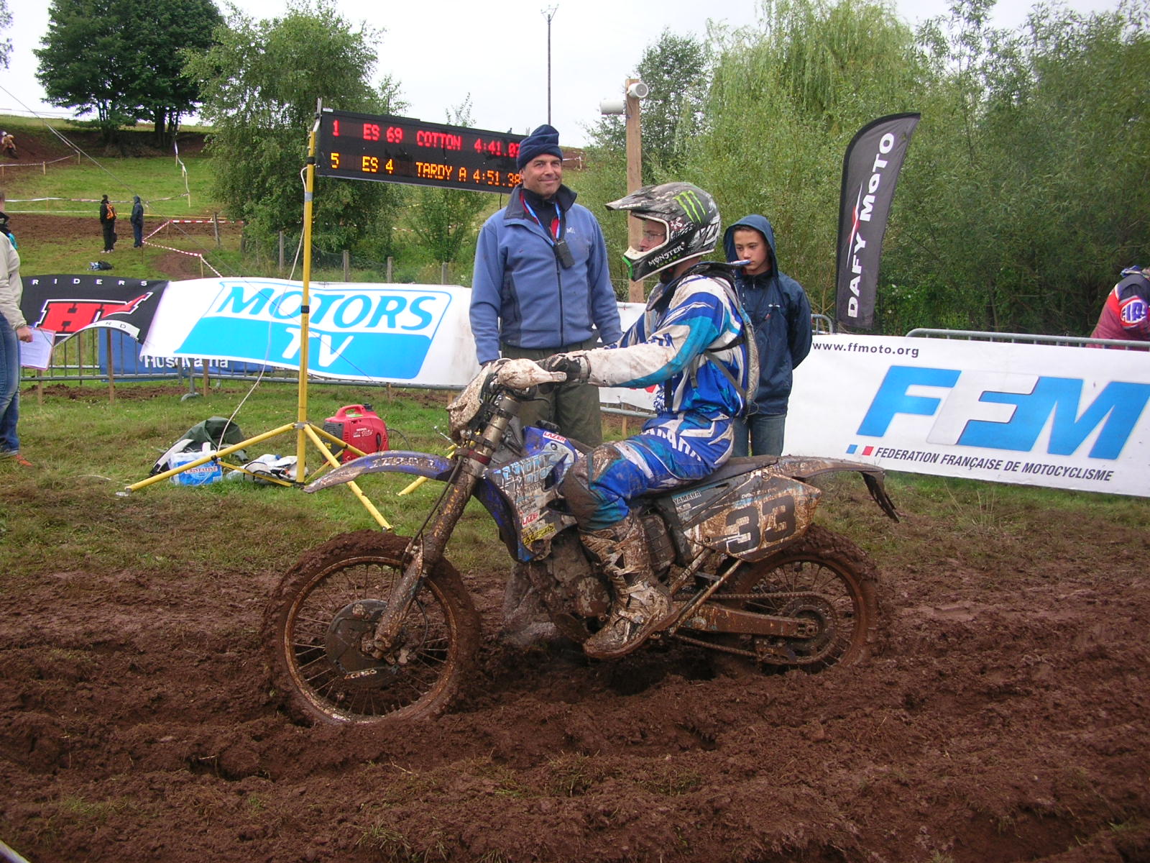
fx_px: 1163
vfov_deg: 40.7
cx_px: 575
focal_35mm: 35
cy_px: 432
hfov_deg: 52.6
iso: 50
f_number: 2.8
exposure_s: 1/164
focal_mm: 5.8
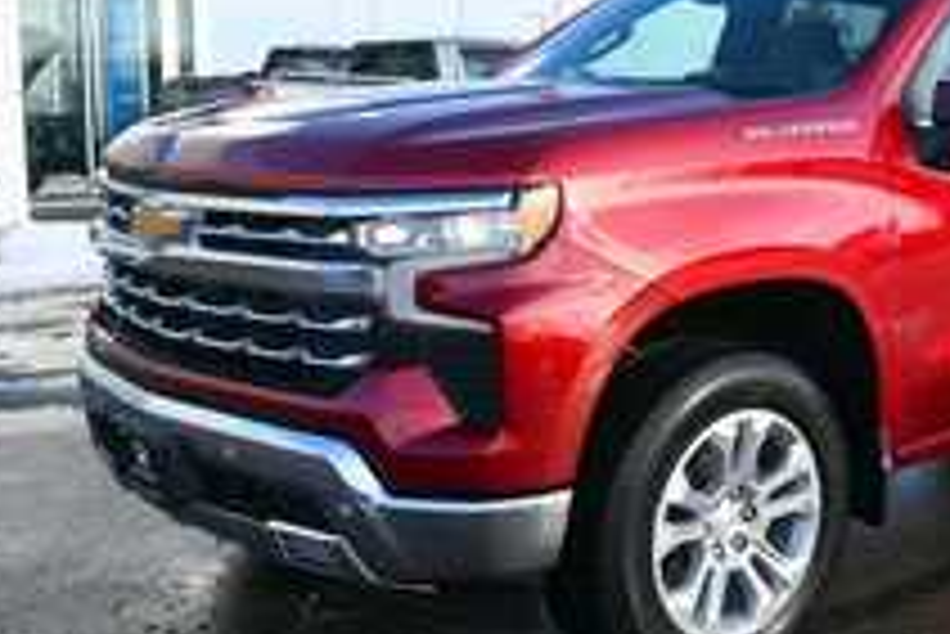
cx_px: 792
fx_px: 1400
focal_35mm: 53
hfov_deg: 35.9
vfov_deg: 25.5
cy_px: 259
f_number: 8
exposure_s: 1/250
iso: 200
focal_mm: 19
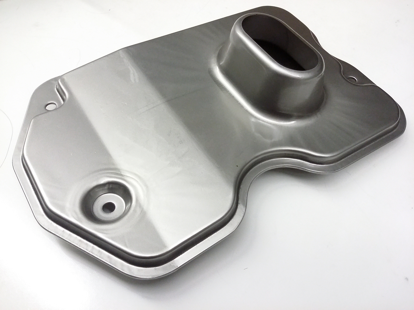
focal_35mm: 32
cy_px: 155
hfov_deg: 56.8
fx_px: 383
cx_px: 207
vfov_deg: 44.2
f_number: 2.4
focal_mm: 3.4
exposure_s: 1/15
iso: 250
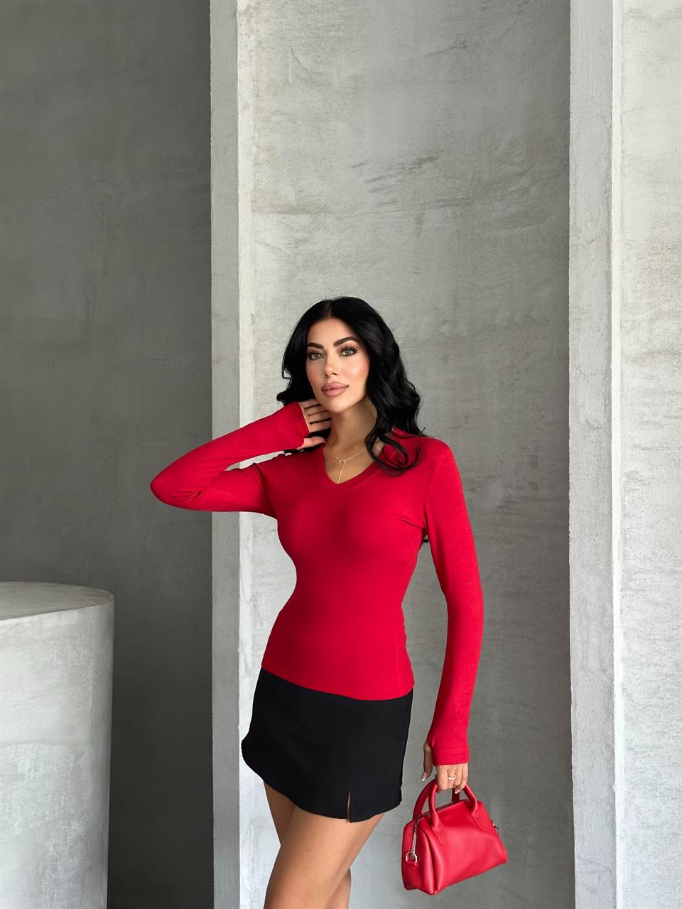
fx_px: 1261
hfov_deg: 30.3
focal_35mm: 48
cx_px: 341
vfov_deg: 39.7
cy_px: 454
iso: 160
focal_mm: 6.86
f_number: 1.78
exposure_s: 1/60
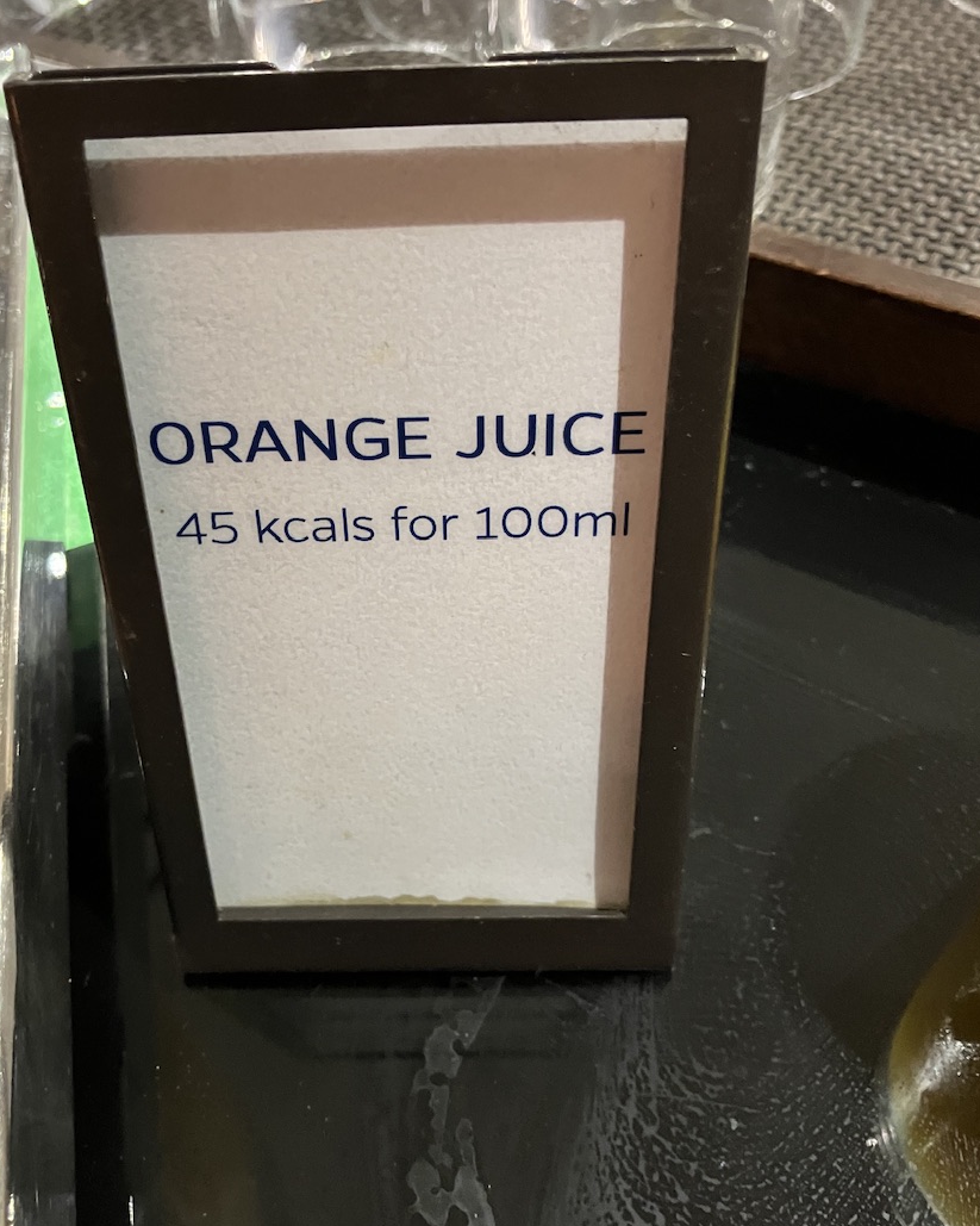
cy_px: 628
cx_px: 424
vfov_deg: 52.8
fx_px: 1233
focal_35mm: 34
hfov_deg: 43.3
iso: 400
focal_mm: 3.99
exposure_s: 1/33
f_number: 1.8
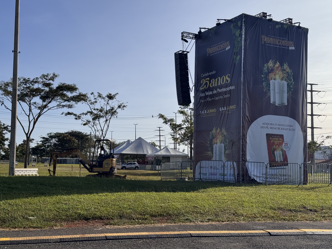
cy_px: 124
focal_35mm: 48
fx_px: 460
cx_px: 166
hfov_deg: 39.7
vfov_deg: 30.3
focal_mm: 6.76
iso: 64
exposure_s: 1/7937
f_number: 1.78
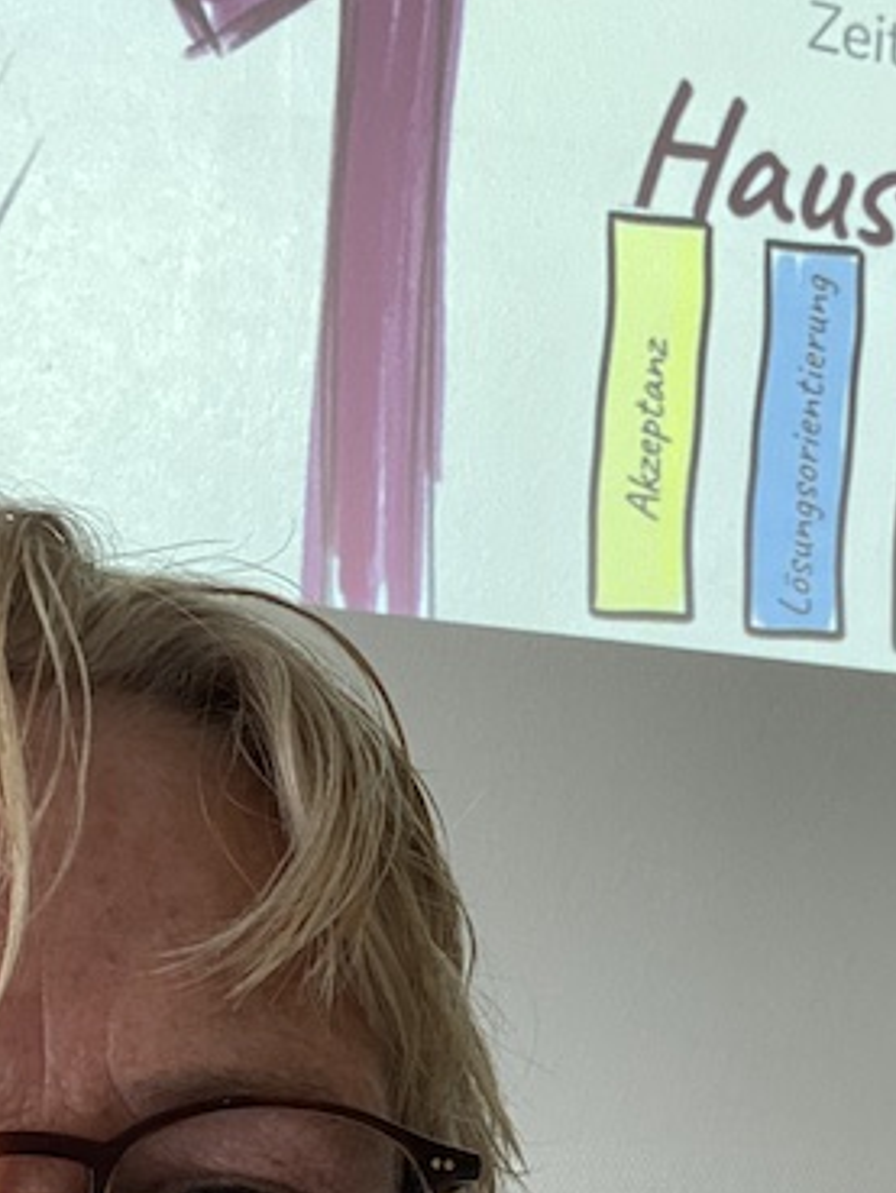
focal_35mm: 65
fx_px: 2242
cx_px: 576
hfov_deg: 22.5
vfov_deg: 29.1
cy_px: 976
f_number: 2.2
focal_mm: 2.71
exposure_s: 1/60
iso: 250
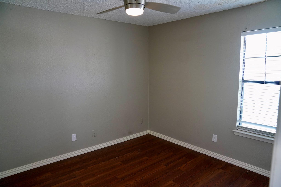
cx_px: 140
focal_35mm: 24
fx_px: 187
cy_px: 94
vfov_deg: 53.1
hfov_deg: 73.7
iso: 1600
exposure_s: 1/160
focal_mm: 24
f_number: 3.2
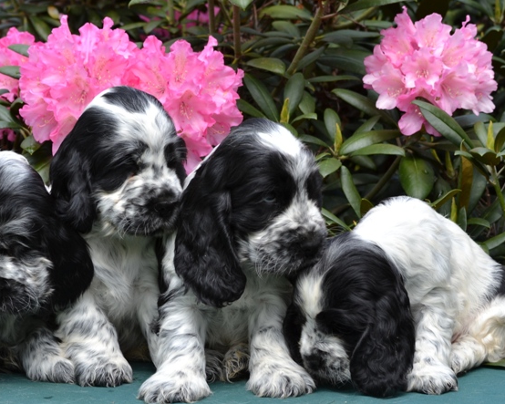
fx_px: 1823
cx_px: 172
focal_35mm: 122
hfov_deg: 15.7
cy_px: 221
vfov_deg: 12.6
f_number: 6.3
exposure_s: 1/125
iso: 100
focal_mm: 60
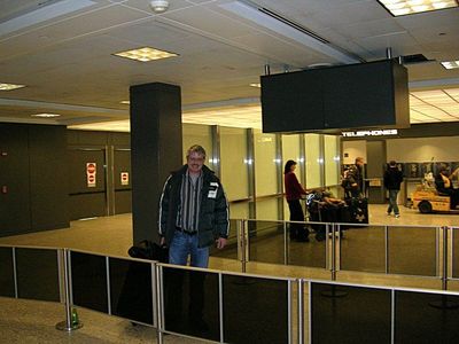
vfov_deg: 40.7
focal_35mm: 35
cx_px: 230
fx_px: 464
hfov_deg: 52.6
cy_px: 172
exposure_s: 1/60.1
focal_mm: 5.4
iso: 148
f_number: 2.8
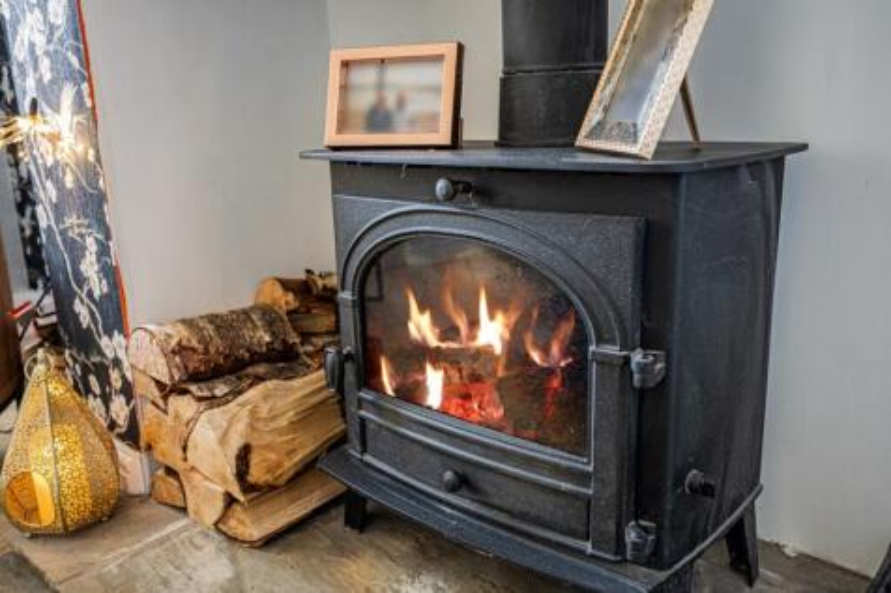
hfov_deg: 61.9
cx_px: 446
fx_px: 742
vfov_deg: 43.6
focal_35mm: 30
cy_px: 296
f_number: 4.5
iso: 1250
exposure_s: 1/15
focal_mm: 30
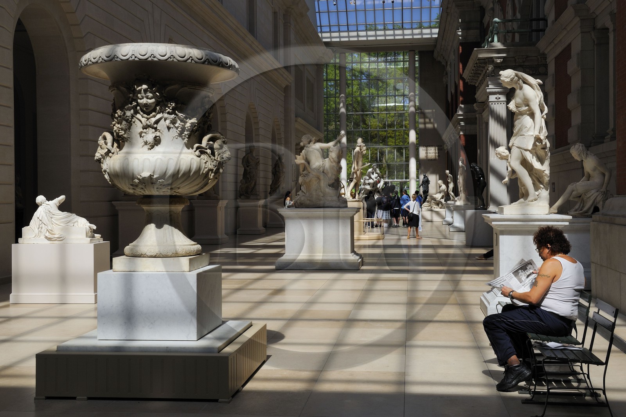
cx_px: 313
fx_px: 765
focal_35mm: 44
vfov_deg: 30.5
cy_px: 208
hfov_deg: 44.5
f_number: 13
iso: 400
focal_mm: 44
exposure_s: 1/80
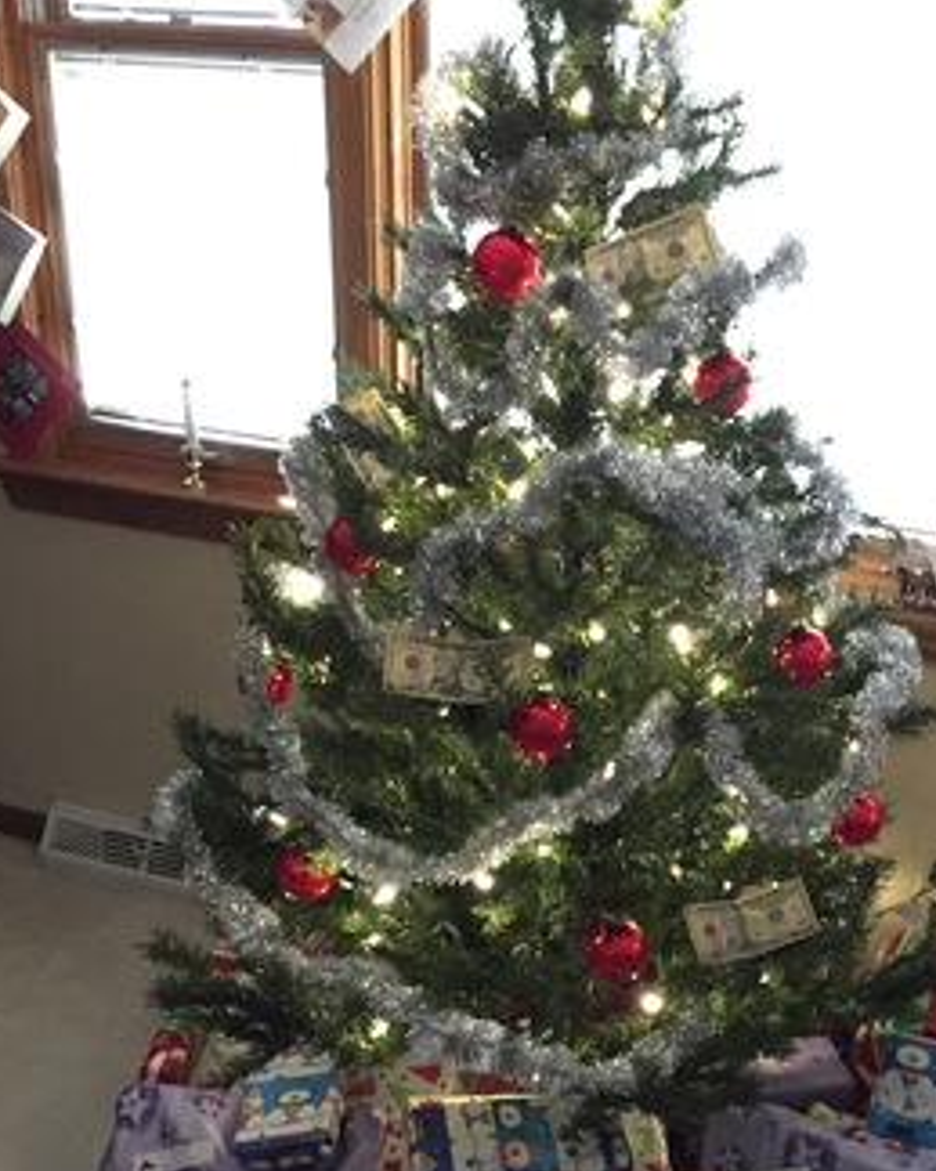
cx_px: 625
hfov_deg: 35.3
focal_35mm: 42
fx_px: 1455
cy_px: 748
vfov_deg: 43.4
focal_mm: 4.15
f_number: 2.2
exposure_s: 1/15
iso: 400
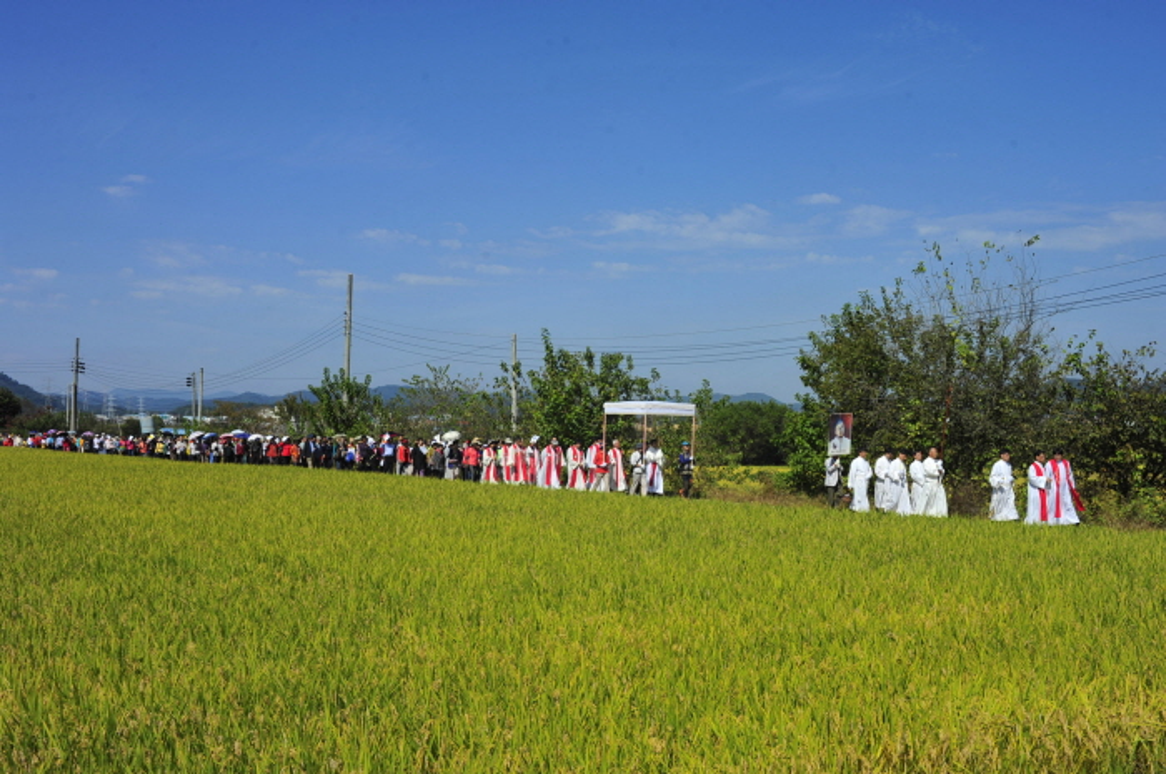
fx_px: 1294
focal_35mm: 40
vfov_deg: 33.3
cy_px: 387
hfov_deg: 48.5
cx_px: 583
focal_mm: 40
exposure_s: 1/400
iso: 200
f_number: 11
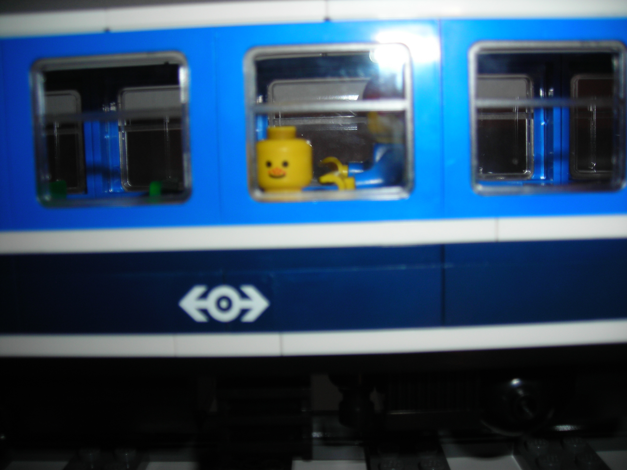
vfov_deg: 37.7
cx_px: 314
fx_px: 688
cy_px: 235
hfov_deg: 49.0
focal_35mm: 38
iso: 50
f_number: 6.4
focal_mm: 6.3
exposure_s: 1/60.1
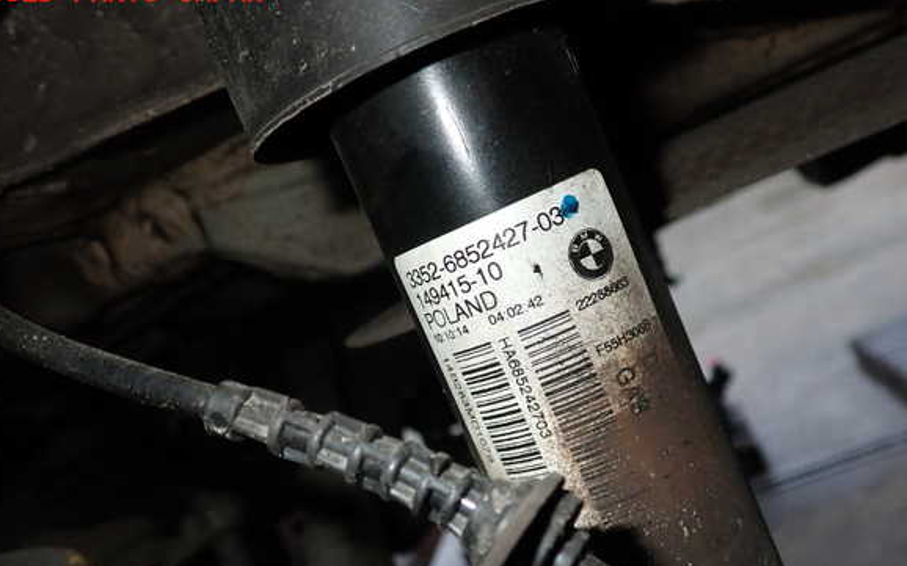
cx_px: 449
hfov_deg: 58.2
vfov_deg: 38.2
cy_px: 325
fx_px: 816
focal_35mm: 33
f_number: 6.3
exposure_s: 1/30
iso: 200
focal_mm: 5.4
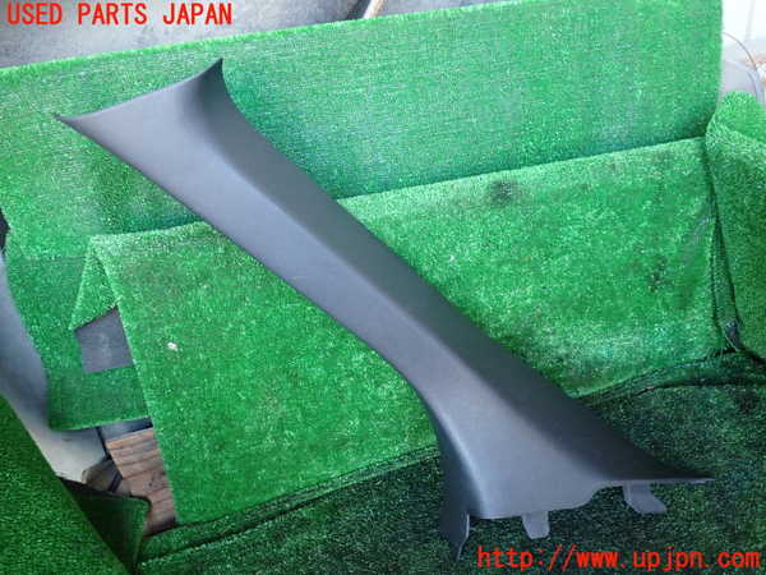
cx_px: 383
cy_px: 288
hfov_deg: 60.0
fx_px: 664
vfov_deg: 46.8
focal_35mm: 30
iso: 400
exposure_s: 1/30
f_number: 2.3
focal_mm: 5.4
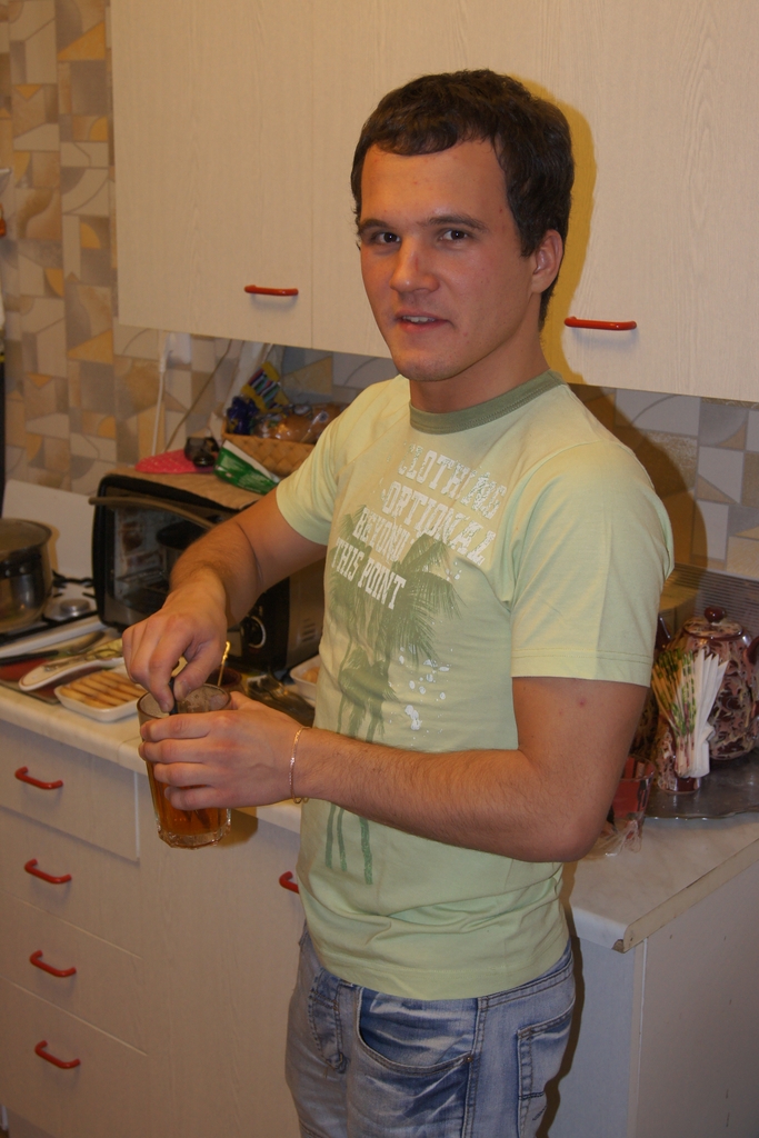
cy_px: 569
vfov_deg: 37.8
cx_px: 380
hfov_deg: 25.8
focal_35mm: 52
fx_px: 1660
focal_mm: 35
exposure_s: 1/60
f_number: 4.5
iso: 500
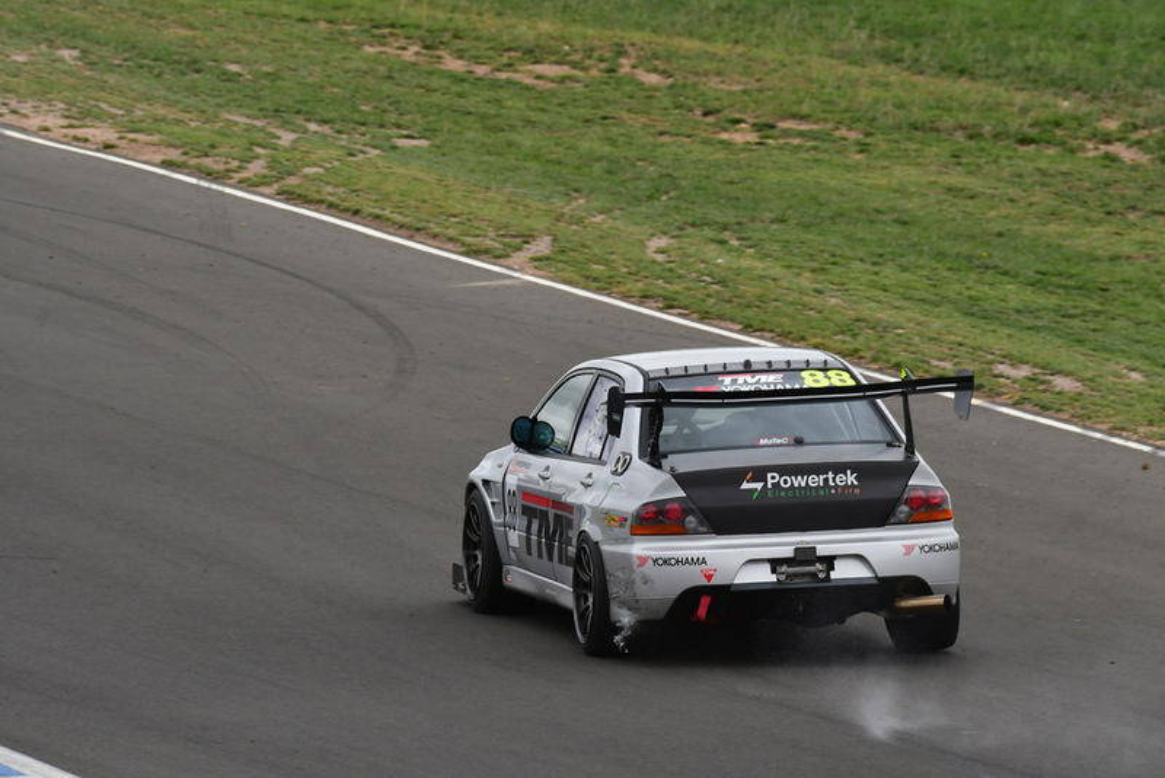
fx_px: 19908
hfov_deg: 3.4
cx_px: 582
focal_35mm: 615
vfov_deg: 2.2
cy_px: 389
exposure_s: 1/640
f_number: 11
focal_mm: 410
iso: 800
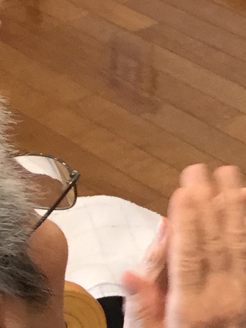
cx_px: 614
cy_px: -72
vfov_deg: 11.5
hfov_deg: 8.0
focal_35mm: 169
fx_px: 1602
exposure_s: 1/30
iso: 64
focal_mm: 3.3
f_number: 2.4
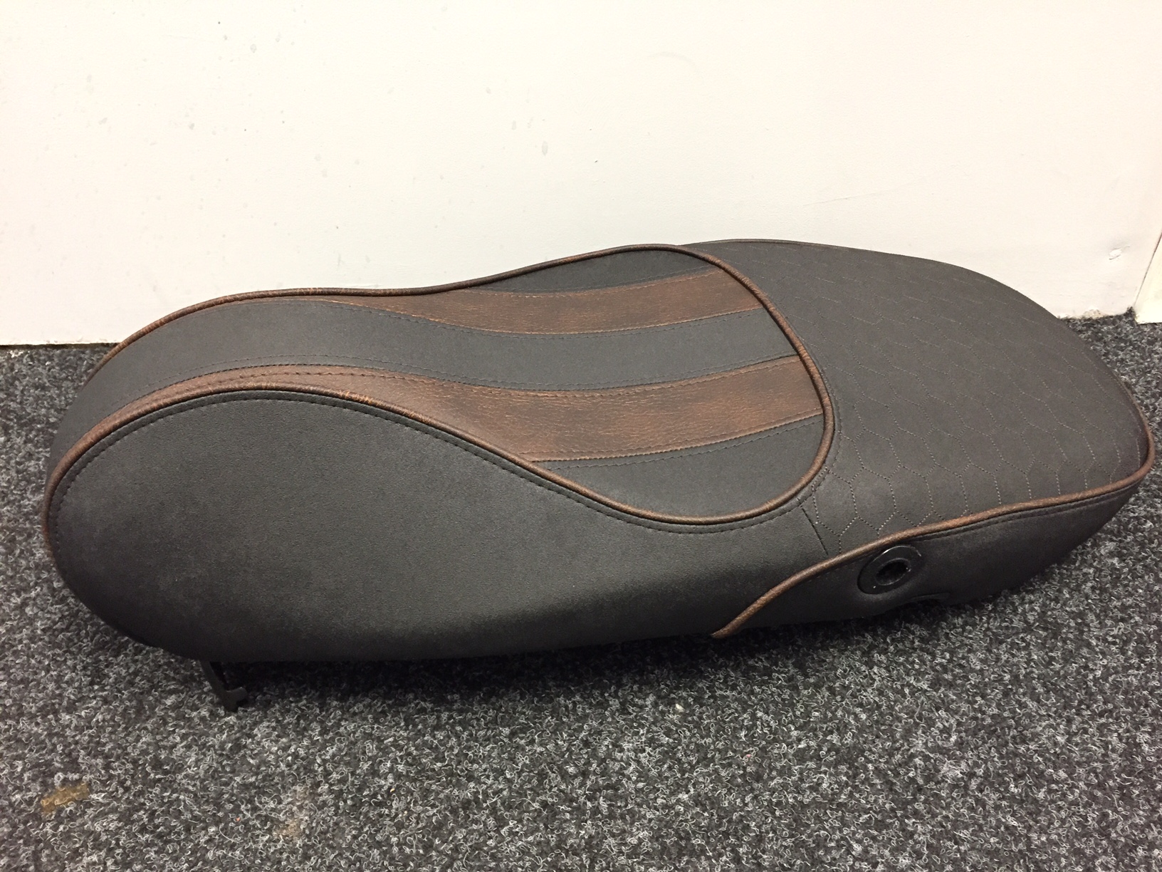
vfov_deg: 48.2
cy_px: 436
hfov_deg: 61.7
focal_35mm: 29
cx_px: 581
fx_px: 973
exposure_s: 1/20
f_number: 2.2
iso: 250
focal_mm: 4.15
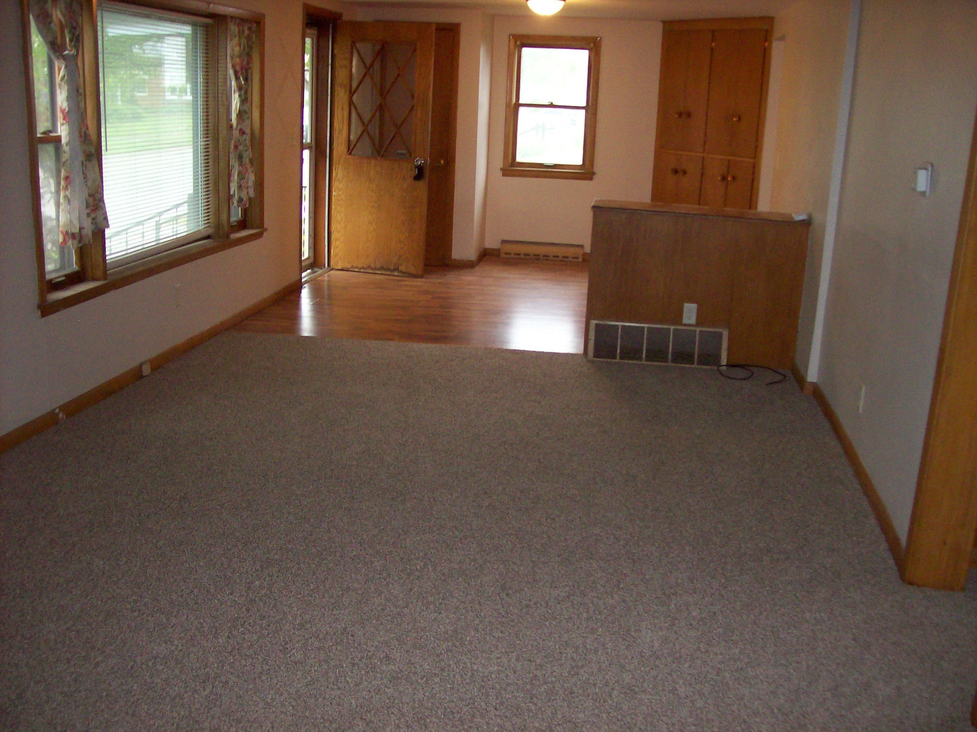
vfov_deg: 39.6
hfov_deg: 51.4
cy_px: 366
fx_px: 1016
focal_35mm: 36
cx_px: 488
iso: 140
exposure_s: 1/64
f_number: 2.7
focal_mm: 6
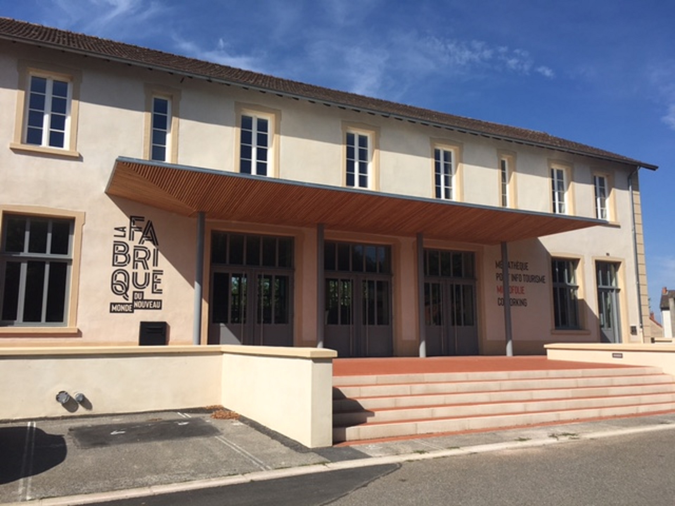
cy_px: 253
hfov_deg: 61.7
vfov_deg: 48.2
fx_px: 565
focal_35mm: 29
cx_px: 338
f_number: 2.2
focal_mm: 4.15
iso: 25
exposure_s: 1/2198
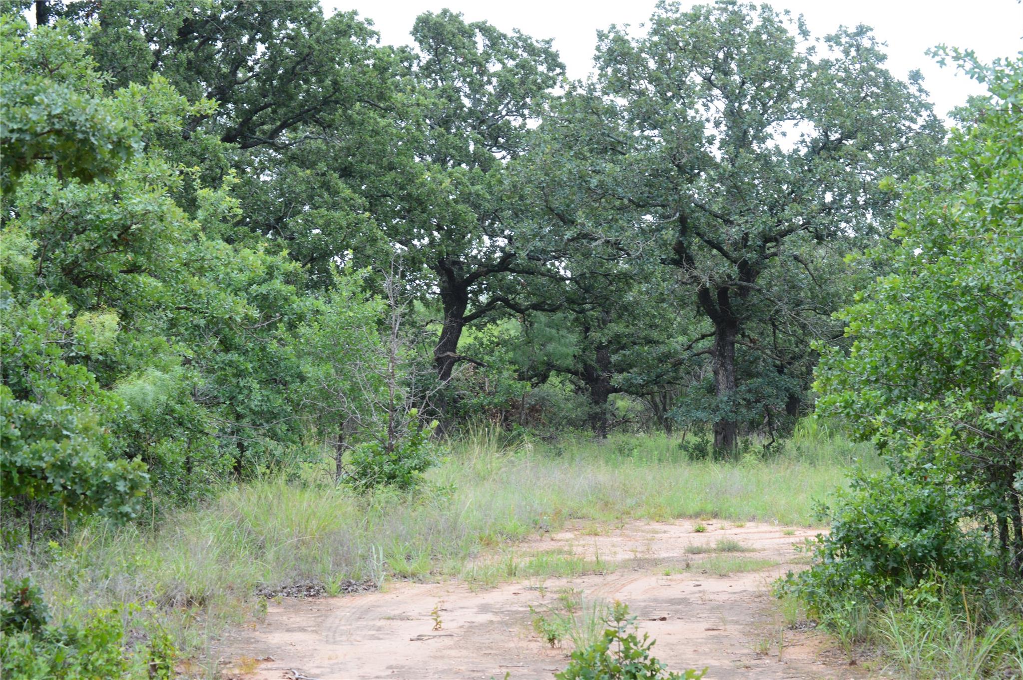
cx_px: 512
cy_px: 340
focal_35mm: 82
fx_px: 2342
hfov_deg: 24.6
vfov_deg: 16.5
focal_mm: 55
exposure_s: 1/125
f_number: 9
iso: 400
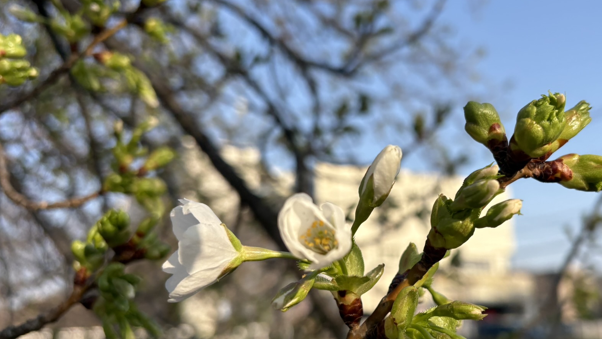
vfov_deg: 31.9
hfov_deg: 53.1
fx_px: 591
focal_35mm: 37
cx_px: 392
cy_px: 198
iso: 50
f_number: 1.6
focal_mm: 5.96
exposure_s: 1/2141
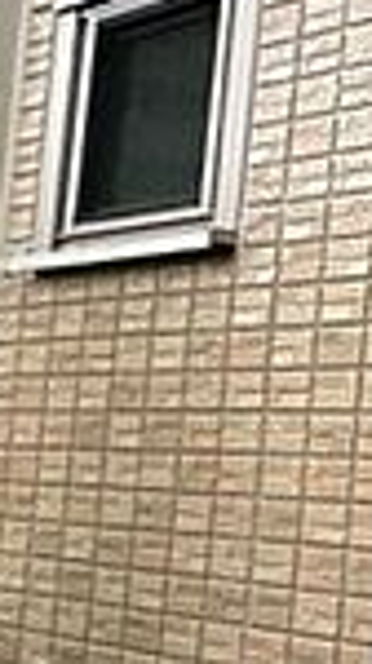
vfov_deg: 34.1
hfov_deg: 11.0
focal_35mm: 61
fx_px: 1073
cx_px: 1156
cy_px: 434
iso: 40
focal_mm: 2.22
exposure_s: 1/419
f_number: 2.2
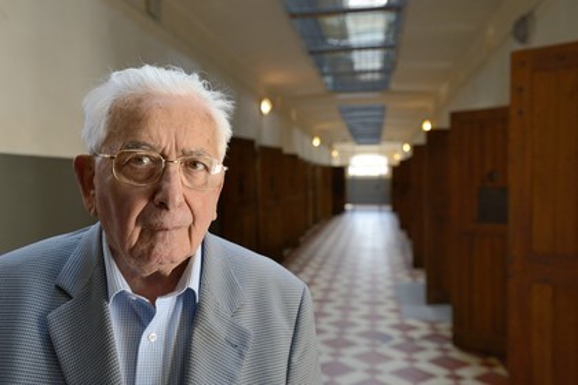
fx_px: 498
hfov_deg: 60.3
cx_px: 289
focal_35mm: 31
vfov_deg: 42.3
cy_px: 192
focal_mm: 31
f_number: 4
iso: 1000
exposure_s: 1/125
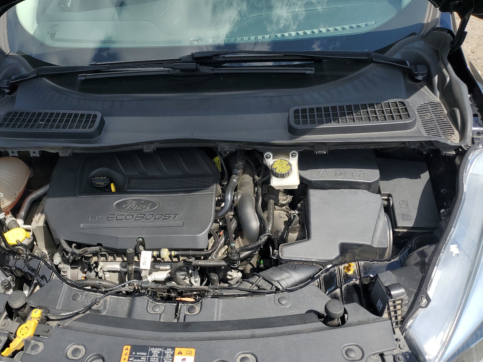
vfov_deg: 46.7
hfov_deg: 59.7
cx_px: 207
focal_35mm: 30
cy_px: 203
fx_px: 419
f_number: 1.5
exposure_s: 1/2500
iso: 50
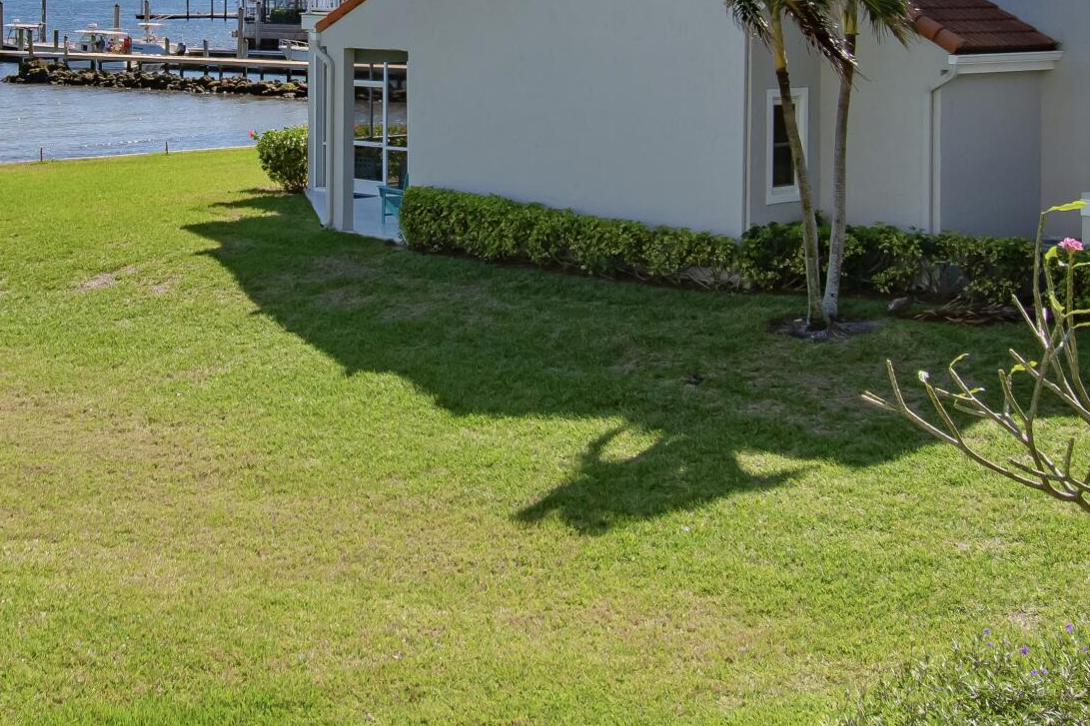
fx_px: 1998
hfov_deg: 30.1
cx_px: 307
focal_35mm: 66
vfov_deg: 19.8
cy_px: -43
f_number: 10
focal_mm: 16
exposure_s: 1/400
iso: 200
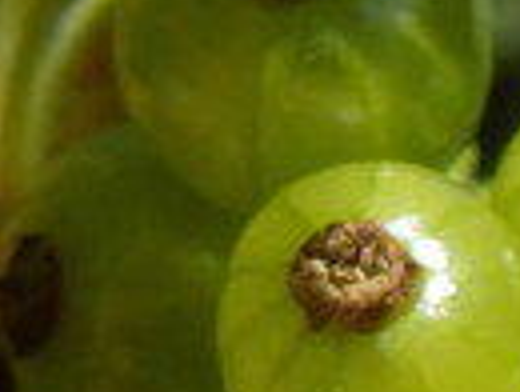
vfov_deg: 7.0
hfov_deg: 9.0
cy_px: 590
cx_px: 932
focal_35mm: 211
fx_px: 3175
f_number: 3.3
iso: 80
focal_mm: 4.9
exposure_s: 1/1000
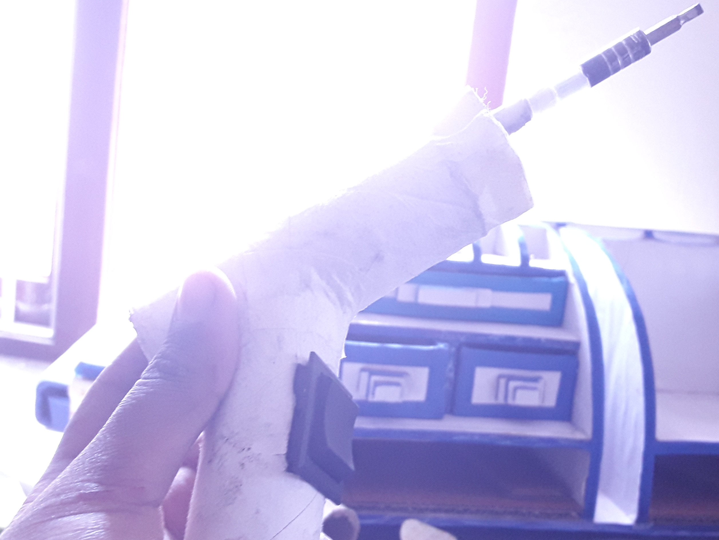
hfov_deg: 41.2
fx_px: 955
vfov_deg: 31.5
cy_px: 303
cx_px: 403
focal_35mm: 46
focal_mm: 3.7
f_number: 1.9
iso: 200
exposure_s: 1/25
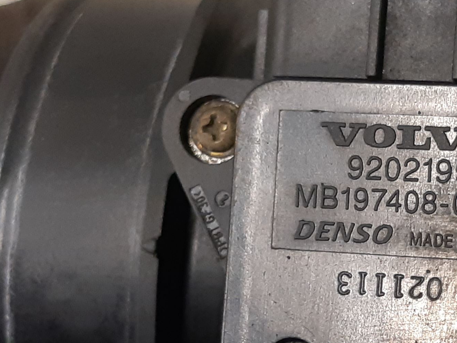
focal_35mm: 40
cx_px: 350
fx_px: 528
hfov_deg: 45.0
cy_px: 206
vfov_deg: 35.8
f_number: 1.7
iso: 160
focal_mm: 3.93
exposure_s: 1/50
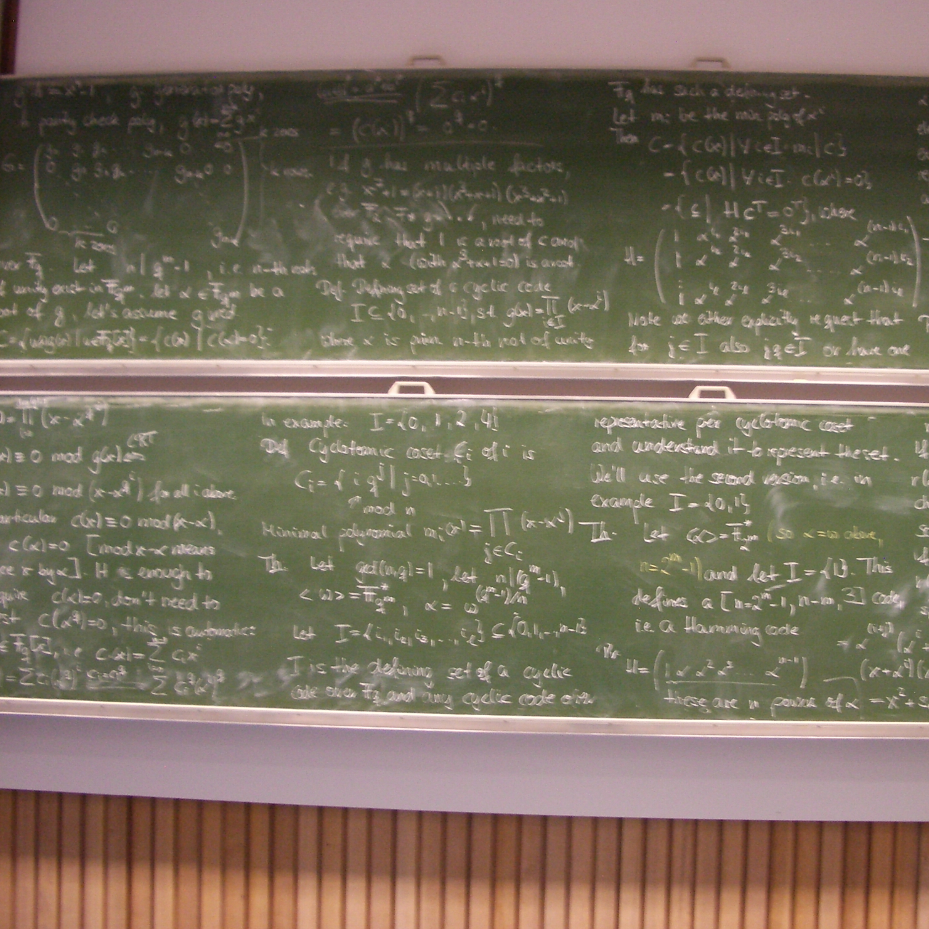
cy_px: 456
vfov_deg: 40.0
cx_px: 552
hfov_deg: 39.9
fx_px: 1275
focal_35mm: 42
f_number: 2.6
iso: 200
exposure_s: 1/10
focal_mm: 5.8
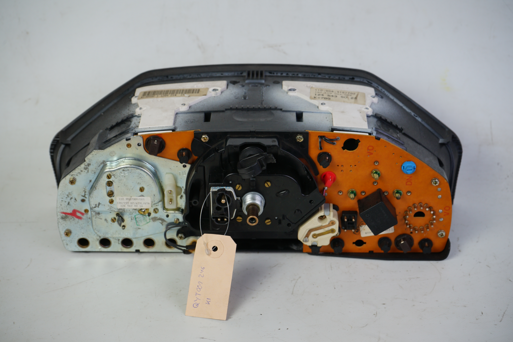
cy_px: 171
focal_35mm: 68
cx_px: 256
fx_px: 969
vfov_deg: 20.0
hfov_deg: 29.7
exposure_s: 1/160
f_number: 8
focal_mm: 68
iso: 200
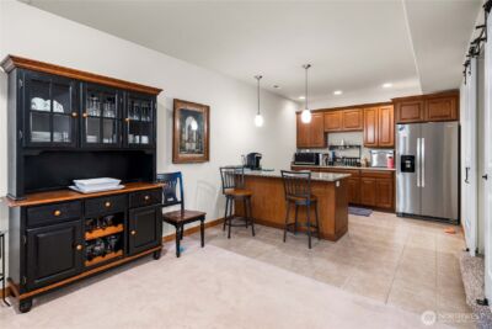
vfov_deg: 73.8
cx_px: 246
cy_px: 164
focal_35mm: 16
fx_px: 219
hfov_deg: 96.7
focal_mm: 16
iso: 1000
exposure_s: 1/60
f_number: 7.1
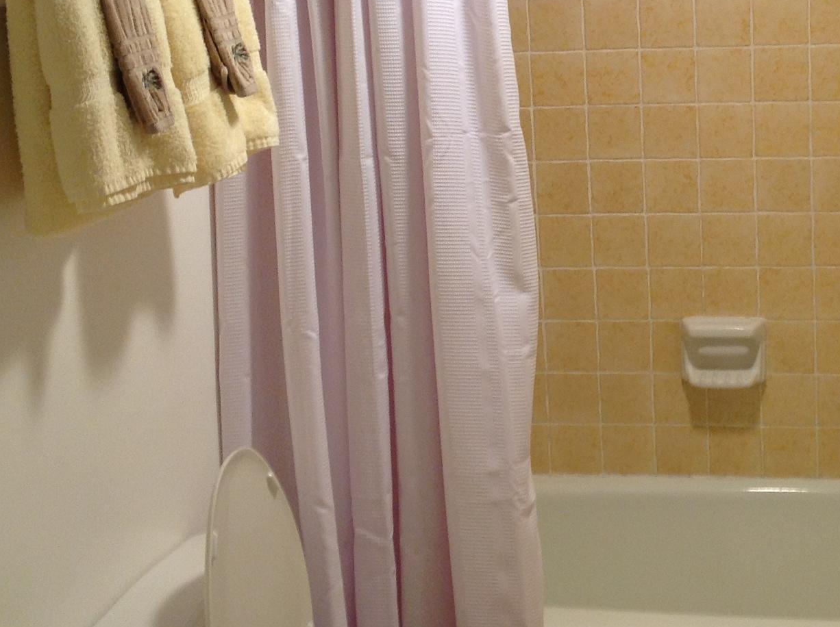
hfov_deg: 26.2
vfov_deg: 19.7
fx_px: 1793
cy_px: 166
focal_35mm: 74
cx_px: 580
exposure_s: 1/17
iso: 50
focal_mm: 4.28
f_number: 2.4
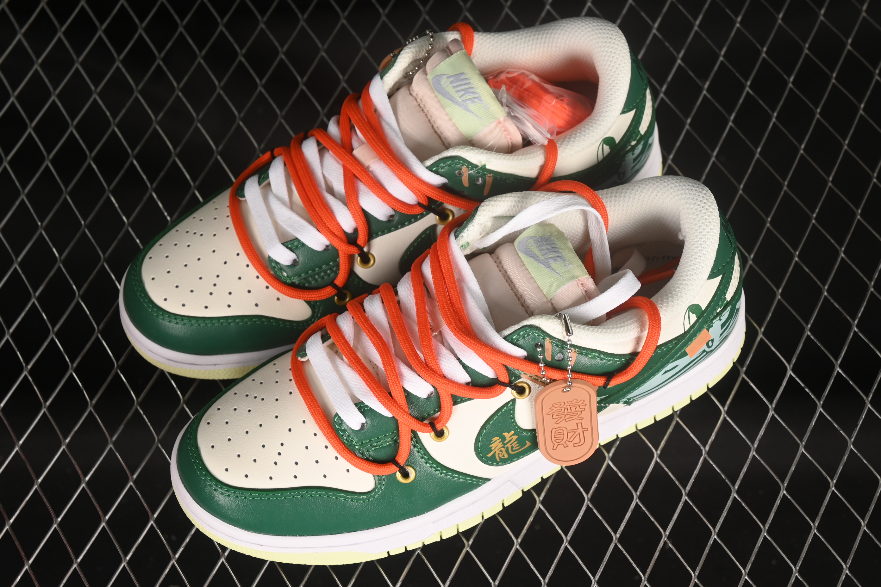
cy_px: 294
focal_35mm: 75
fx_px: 1835
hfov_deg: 27.0
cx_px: 440
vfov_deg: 18.2
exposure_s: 1/80
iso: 160
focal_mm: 50
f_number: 7.1
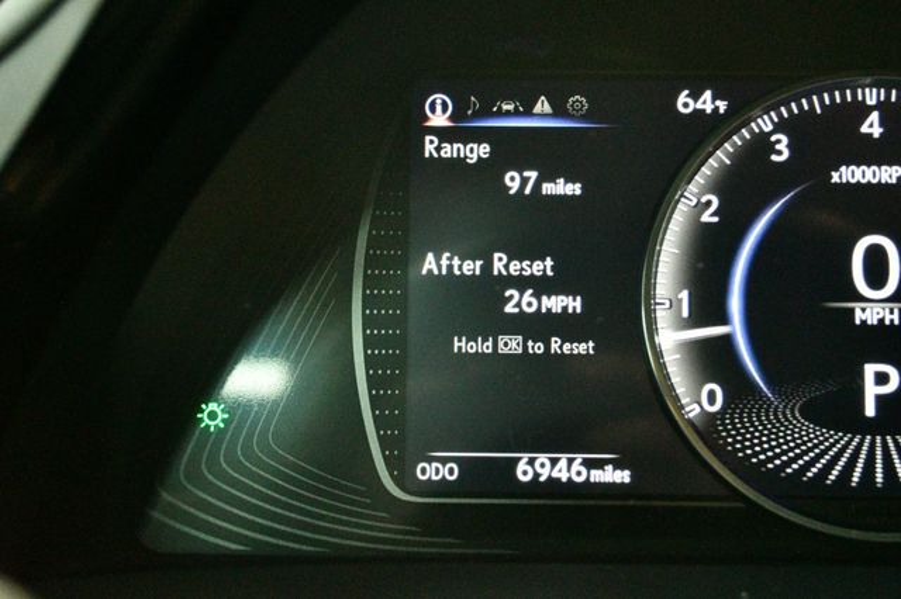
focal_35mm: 52
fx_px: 1301
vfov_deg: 26.0
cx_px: 450
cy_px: 300
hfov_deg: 38.2
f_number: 5
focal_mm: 35
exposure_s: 1/40
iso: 12800
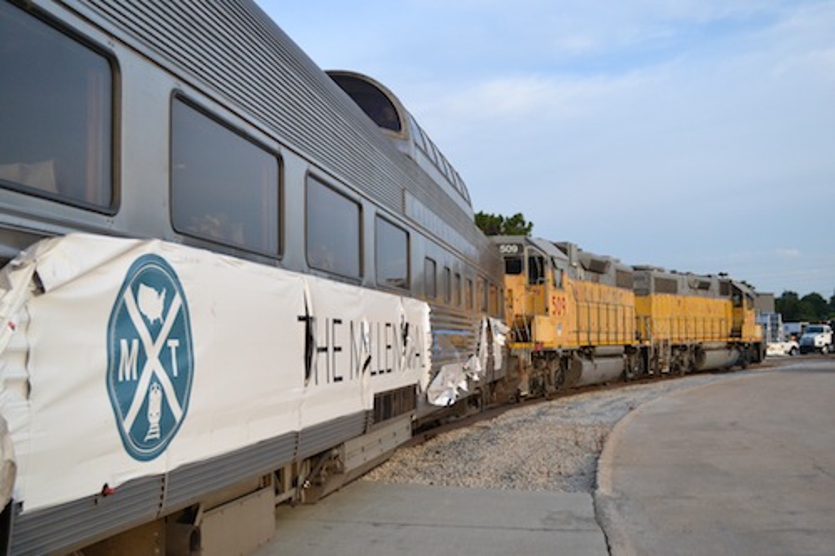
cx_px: 418
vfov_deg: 30.8
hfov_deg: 45.0
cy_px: 278
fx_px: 1009
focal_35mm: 44
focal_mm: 29
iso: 1600
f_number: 5
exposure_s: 1/2000
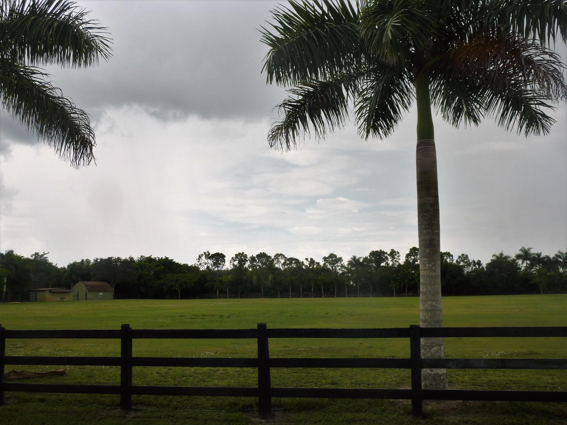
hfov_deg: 44.8
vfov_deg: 34.3
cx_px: 284
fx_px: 688
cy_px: 212
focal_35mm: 42
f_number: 4.5
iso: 80
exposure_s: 1/500
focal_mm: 6.9
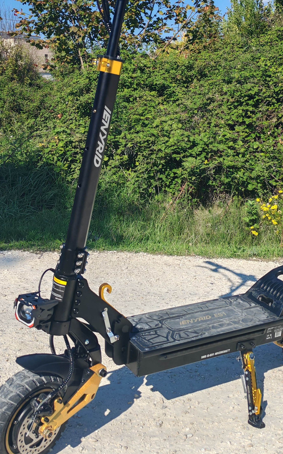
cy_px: 172
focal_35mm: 53
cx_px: 145
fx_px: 654
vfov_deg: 38.0
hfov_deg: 24.4
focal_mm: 5.52
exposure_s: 1/2600
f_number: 1.95
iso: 50
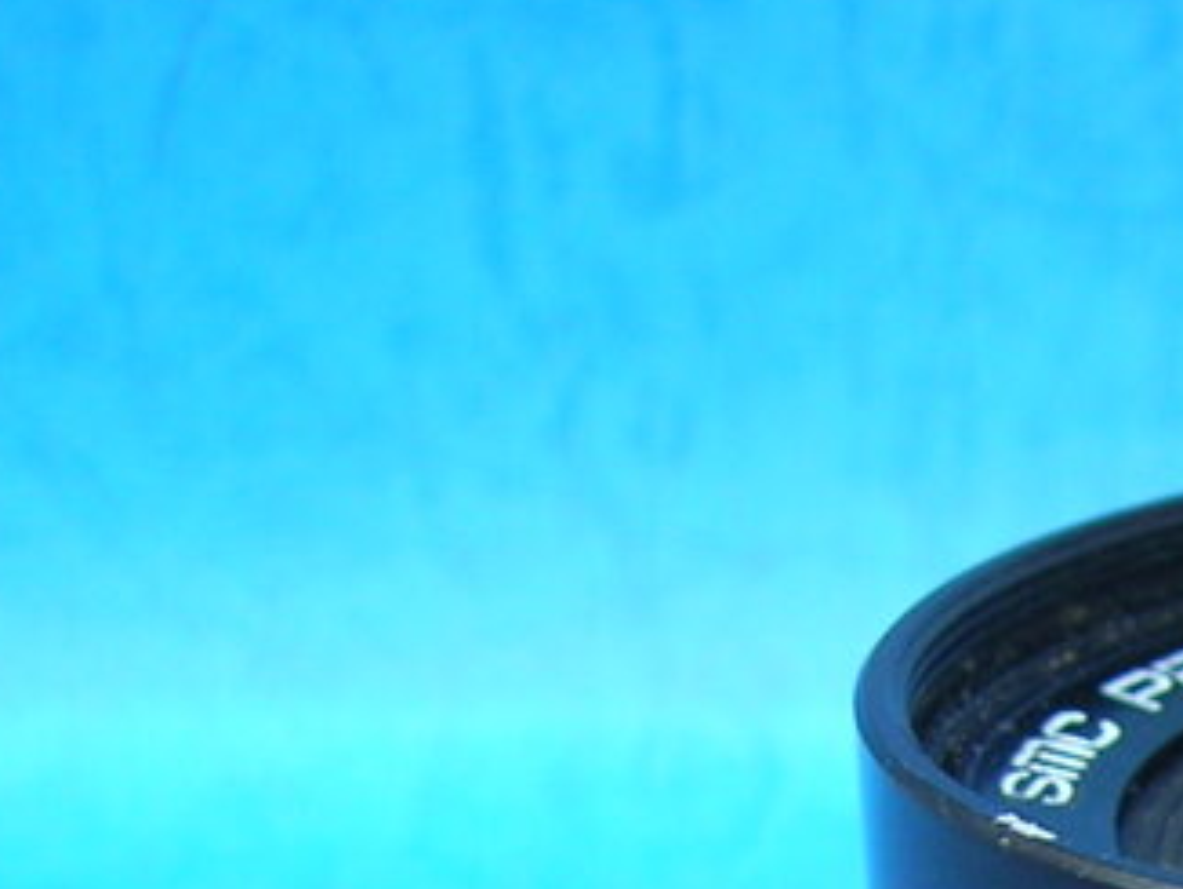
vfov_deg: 11.2
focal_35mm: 125
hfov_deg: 14.9
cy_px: 1520
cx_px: 1658
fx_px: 4275
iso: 50
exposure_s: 1/4.7
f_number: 2.9
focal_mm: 5.7
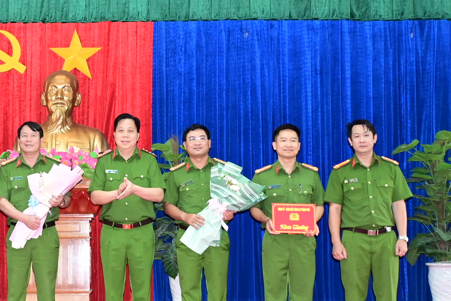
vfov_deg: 19.9
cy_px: 218
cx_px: 79
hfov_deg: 28.9
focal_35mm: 68
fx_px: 852
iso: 1600
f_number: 4.5
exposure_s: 1/200
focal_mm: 23
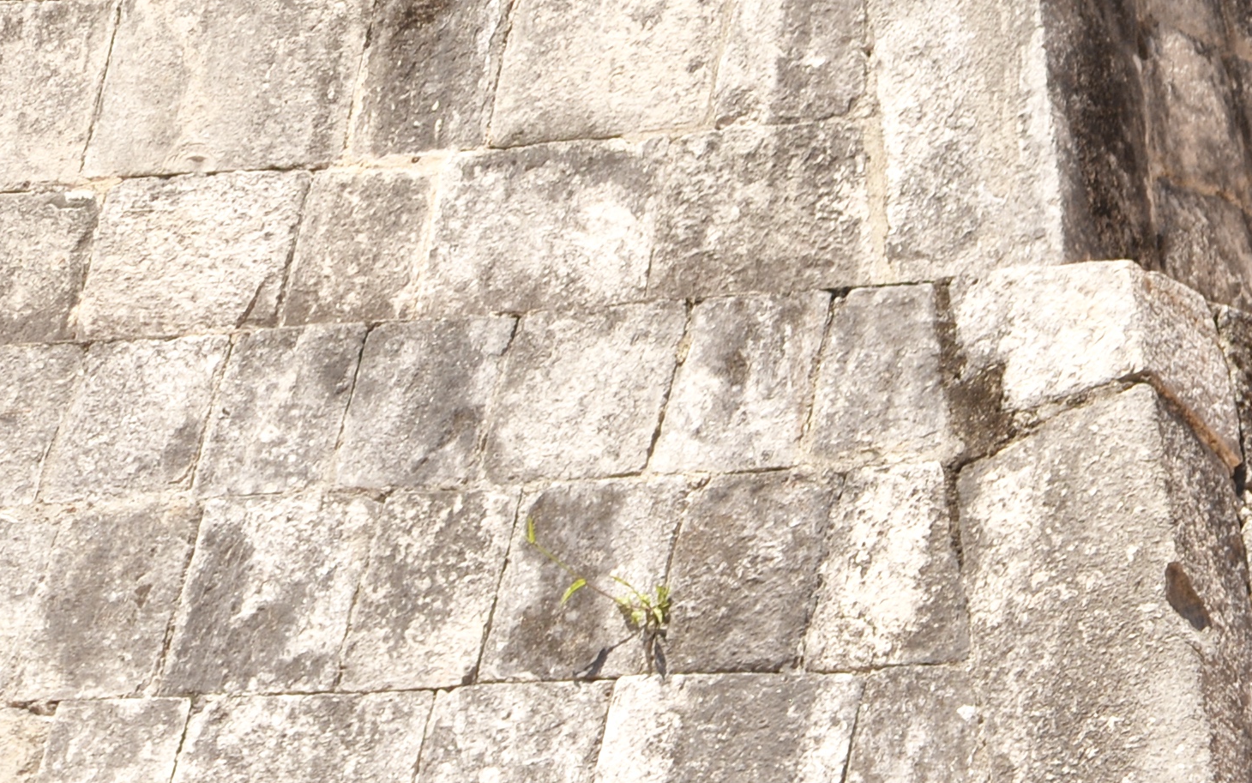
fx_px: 7167
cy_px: -834
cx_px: -518
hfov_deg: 9.7
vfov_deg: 6.1
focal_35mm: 210
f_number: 1.8
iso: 125
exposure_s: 1/2000
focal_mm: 50
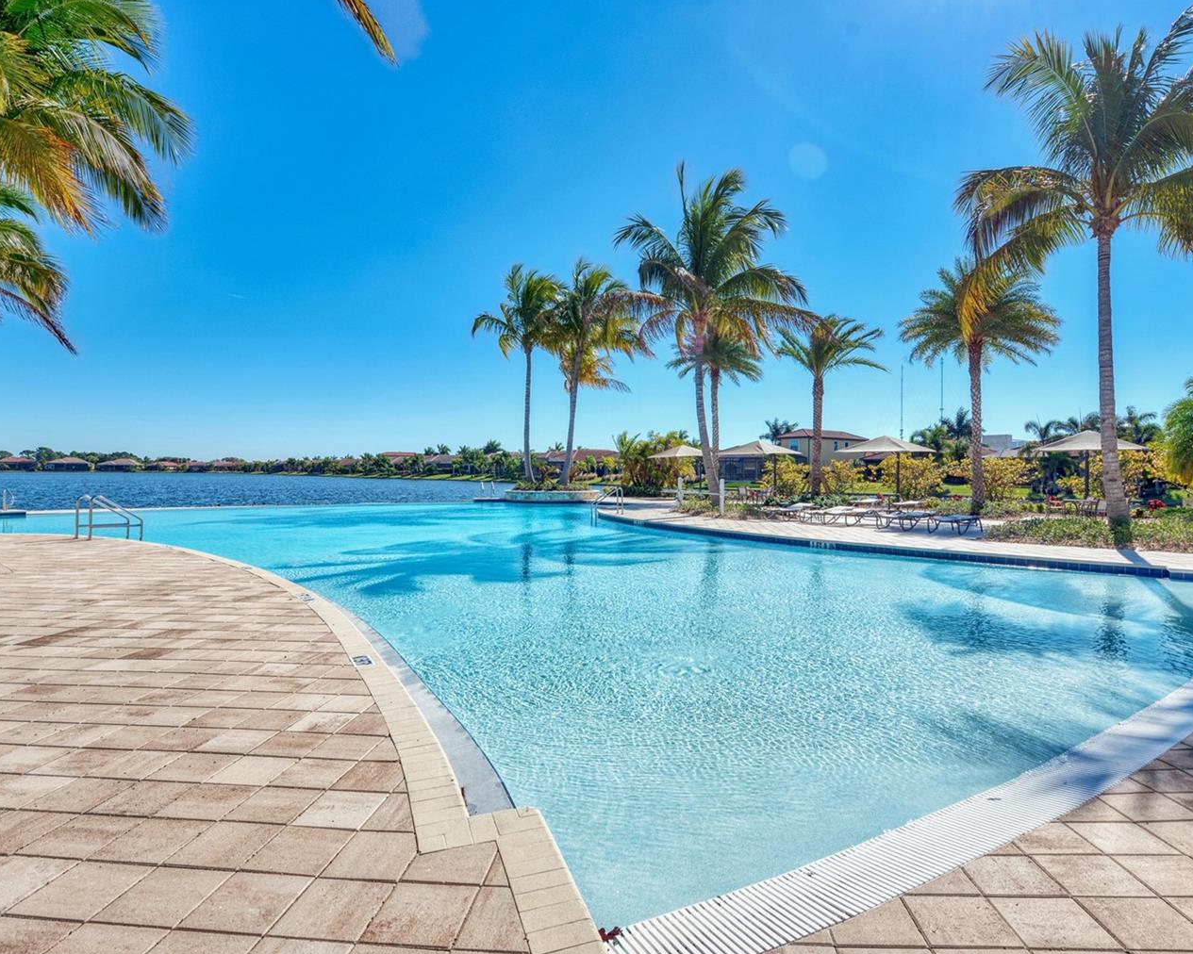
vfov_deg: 70.8
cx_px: 613
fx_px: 671
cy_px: 456
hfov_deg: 83.3
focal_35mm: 19
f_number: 7.1
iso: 200
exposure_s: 1/3200
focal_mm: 16
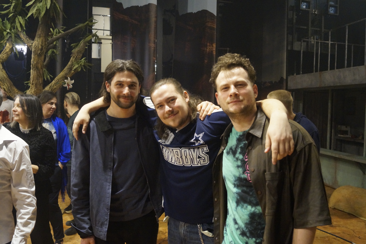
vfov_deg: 43.6
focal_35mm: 30
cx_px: 183
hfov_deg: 62.0
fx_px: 305
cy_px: 122
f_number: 3.5
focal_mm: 20
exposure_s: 1/100
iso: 3200
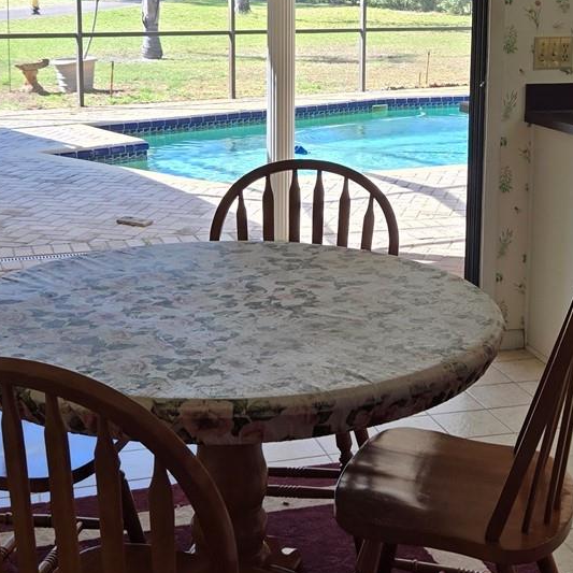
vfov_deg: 27.8
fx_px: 1142
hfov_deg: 28.0
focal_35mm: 61
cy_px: 148
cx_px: 363
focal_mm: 5.4
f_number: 1.8
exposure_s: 1/254
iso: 25
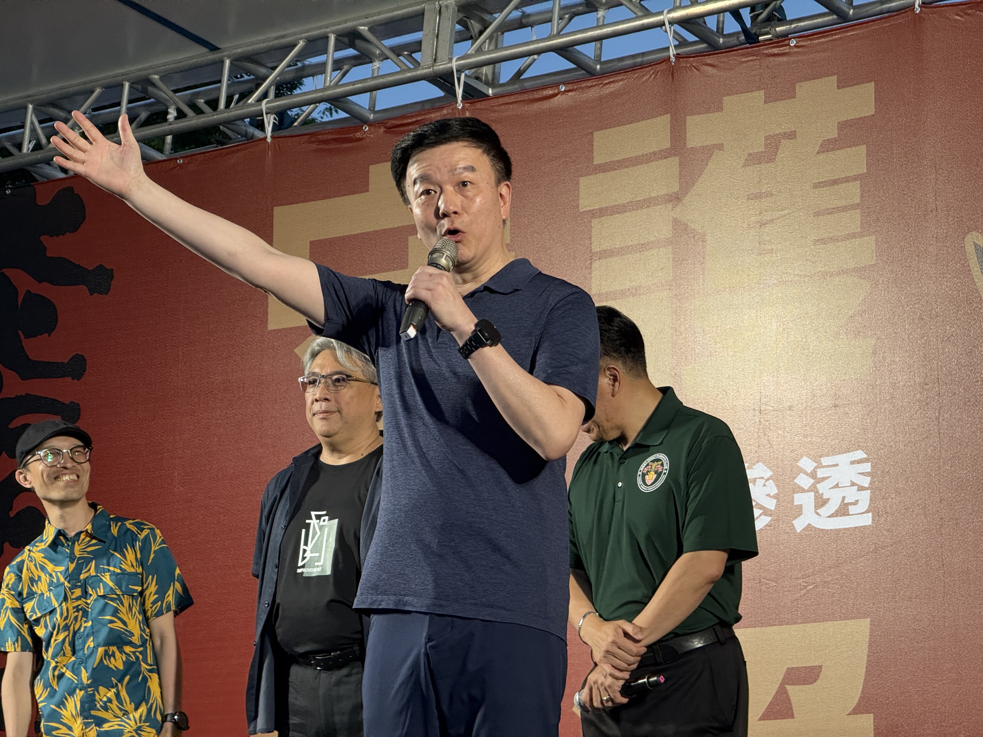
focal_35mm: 120
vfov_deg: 12.3
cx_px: 492
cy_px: 368
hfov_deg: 16.4
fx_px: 3408
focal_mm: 15.66
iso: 160
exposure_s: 1/99
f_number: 2.8
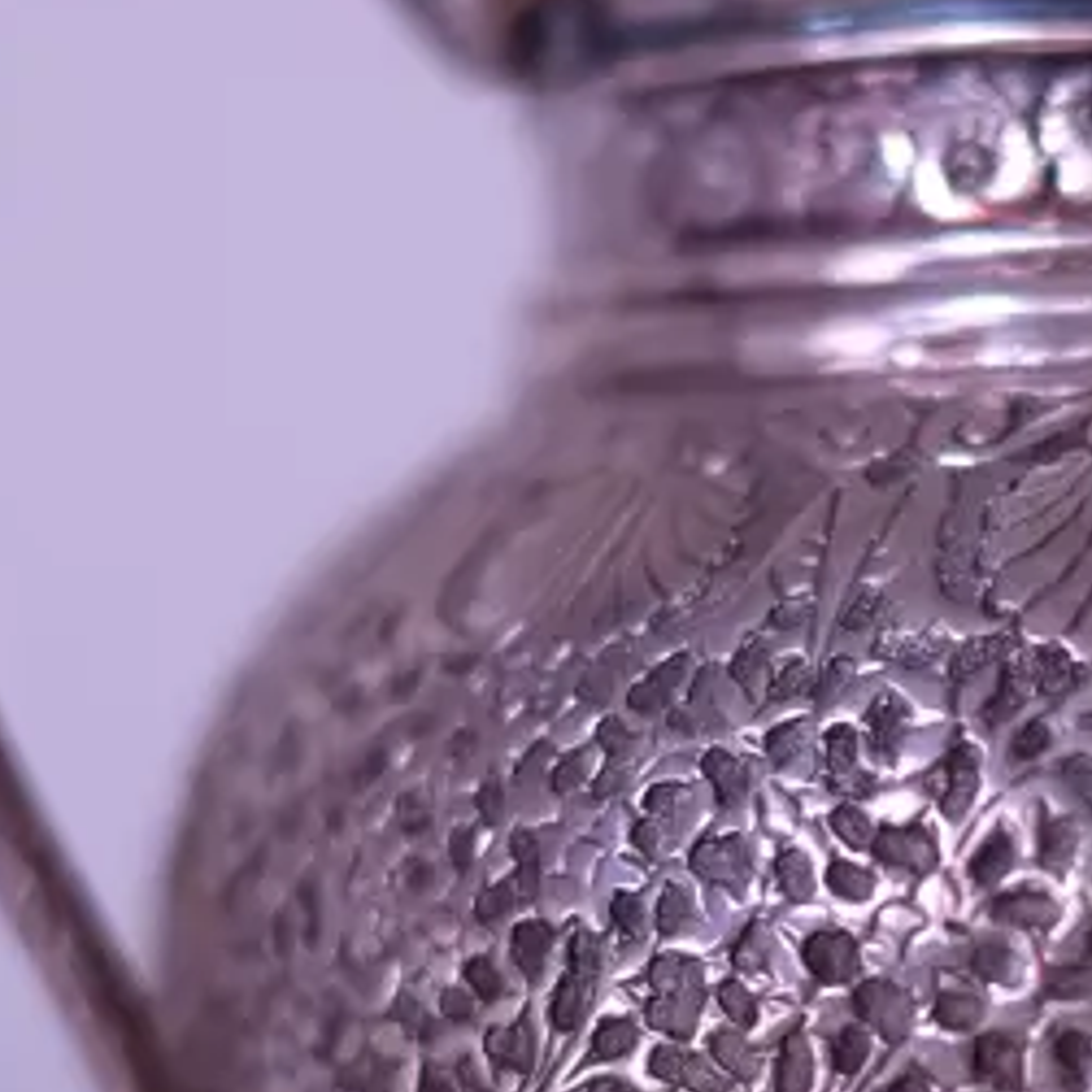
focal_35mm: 184
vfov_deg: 9.5
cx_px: 1131
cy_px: 868
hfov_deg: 9.4
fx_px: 6567
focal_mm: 35
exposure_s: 1/160
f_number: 2.2
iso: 1000
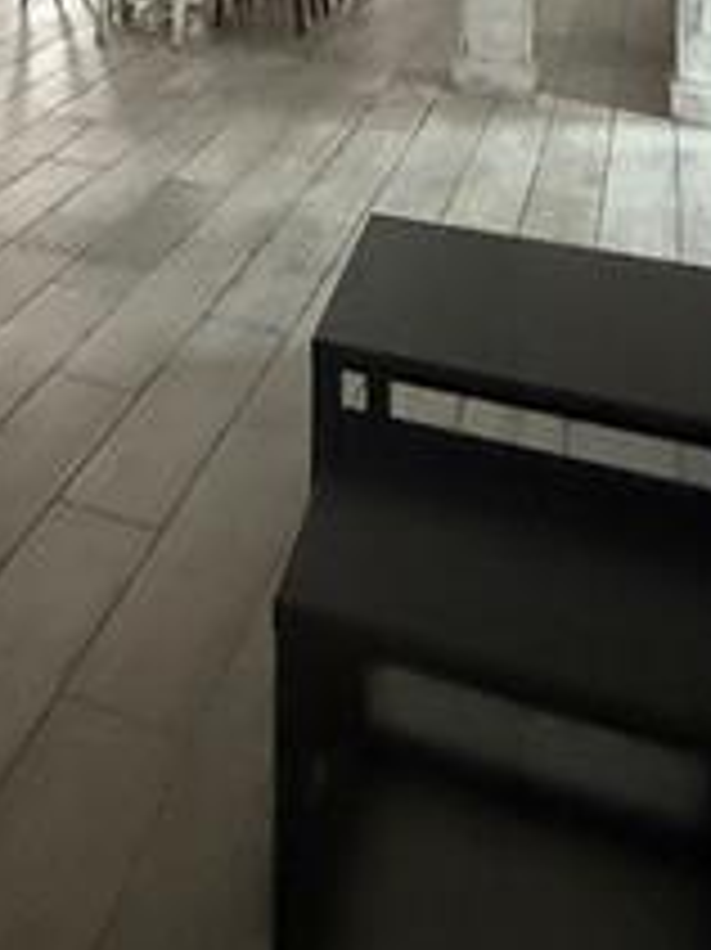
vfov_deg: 30.3
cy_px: -261
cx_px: -94
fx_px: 1398
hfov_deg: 26.1
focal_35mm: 51
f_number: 2.2
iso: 1250
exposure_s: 1/60
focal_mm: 2.22
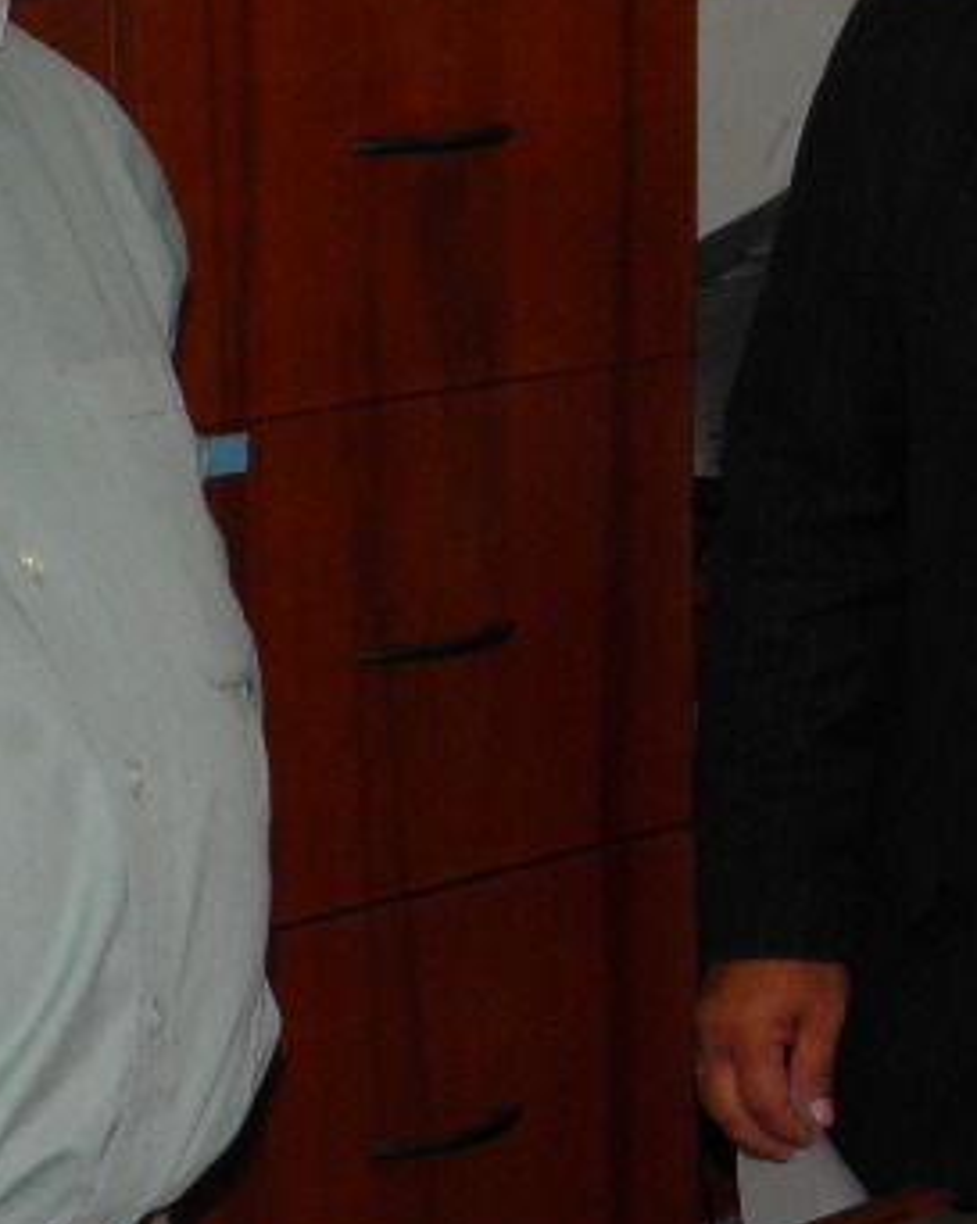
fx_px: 4633
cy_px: 530
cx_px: 787
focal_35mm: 128
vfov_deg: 15.0
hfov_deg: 12.0
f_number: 3.1
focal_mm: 6.3
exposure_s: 1/50
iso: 100
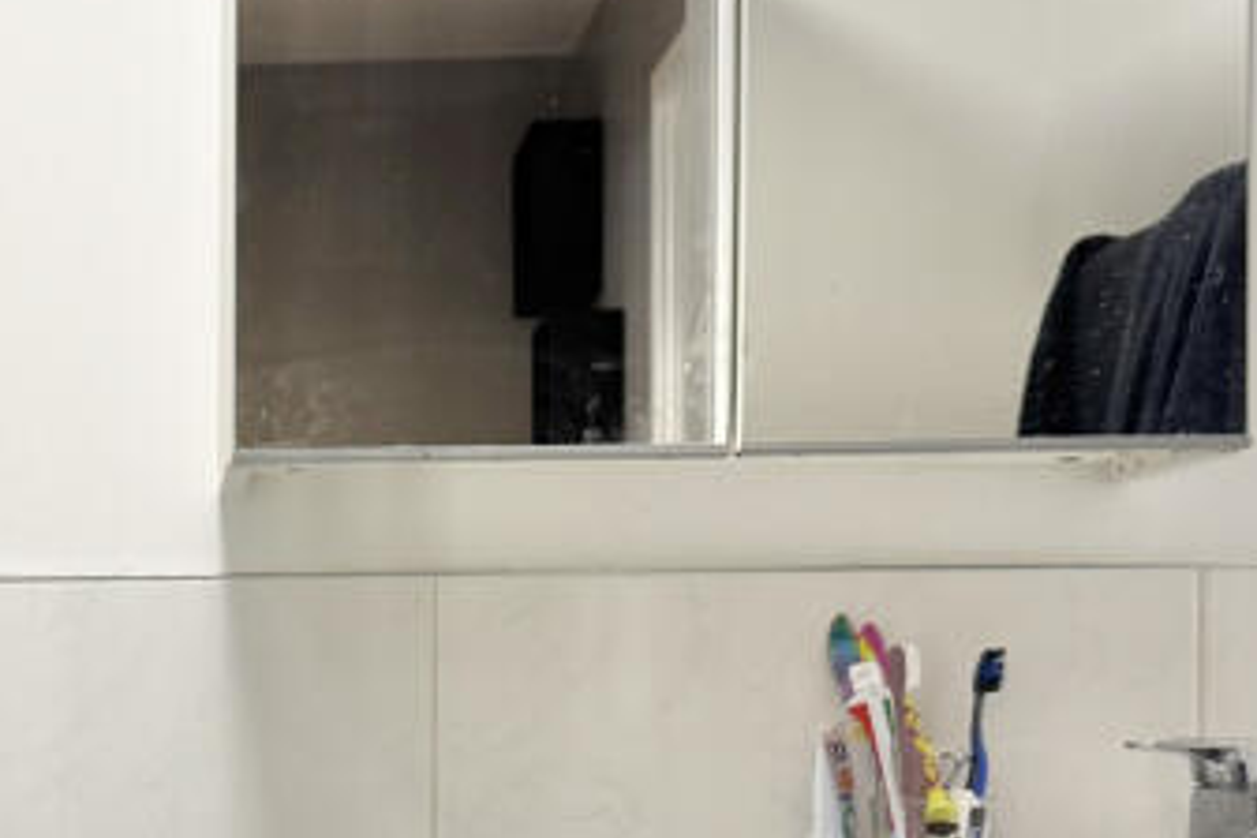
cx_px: 52
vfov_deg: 17.6
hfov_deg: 25.5
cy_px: 812
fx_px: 2653
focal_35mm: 76
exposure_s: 1/100
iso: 160
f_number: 1.78
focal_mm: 6.76
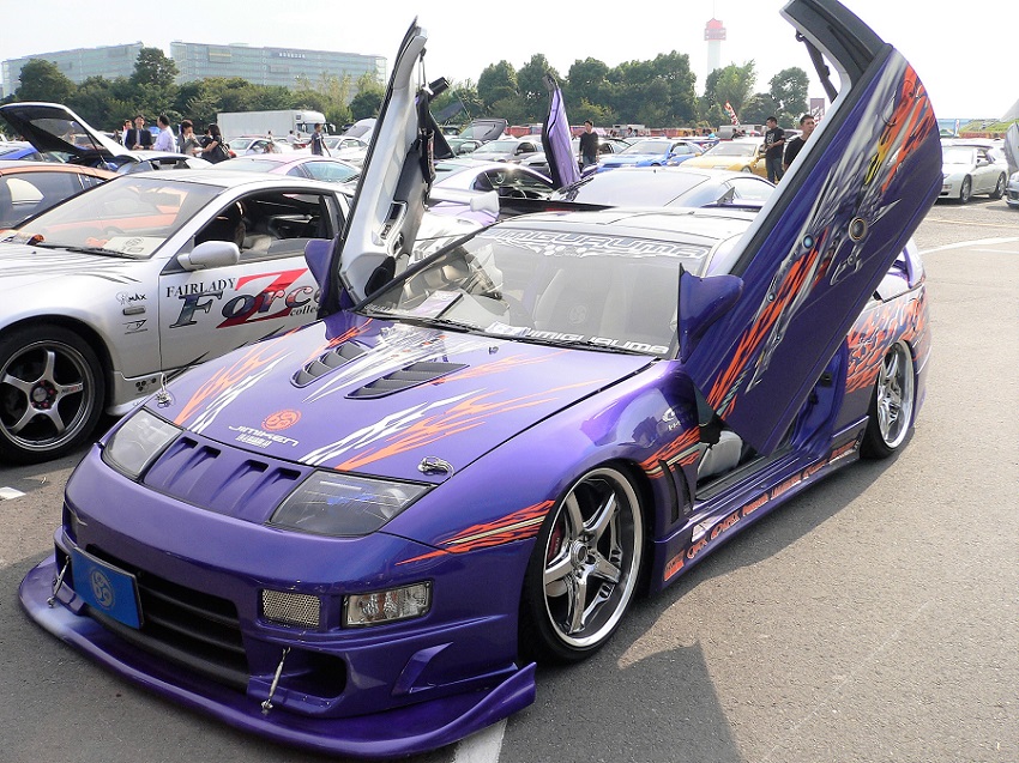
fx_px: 1030
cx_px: 510
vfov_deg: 40.7
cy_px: 382
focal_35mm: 35
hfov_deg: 52.6
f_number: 5.6
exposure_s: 1/200
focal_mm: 5.8
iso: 80
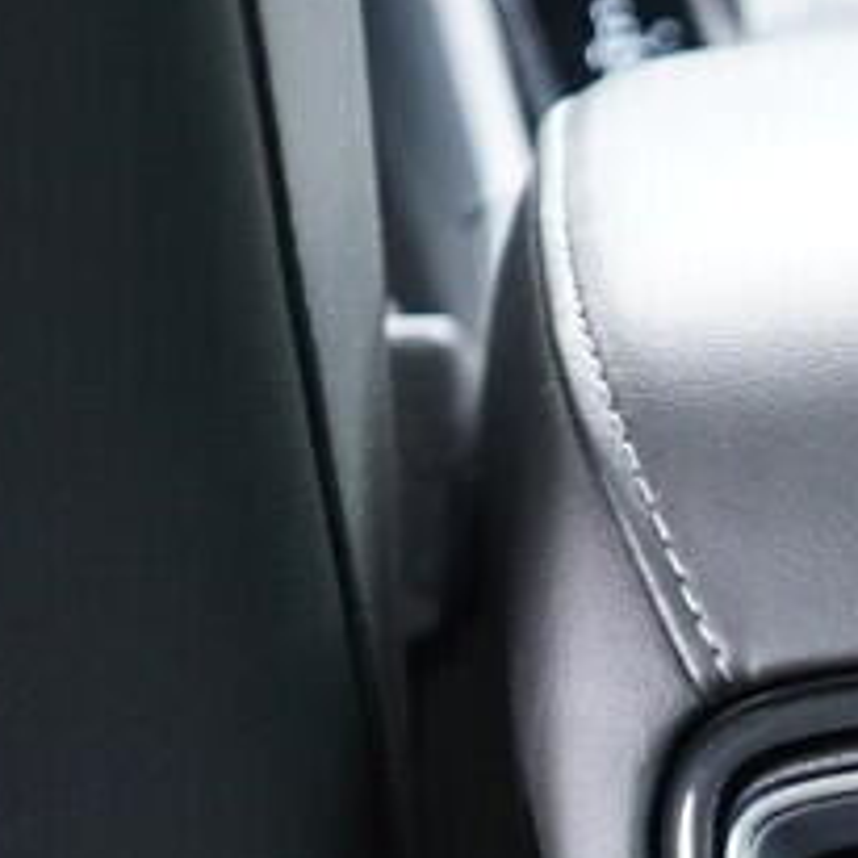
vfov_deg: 10.9
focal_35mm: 153
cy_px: 1408
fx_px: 4290
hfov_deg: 11.0
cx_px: 1277
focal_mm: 24
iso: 1600
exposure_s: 1/40
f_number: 2.8
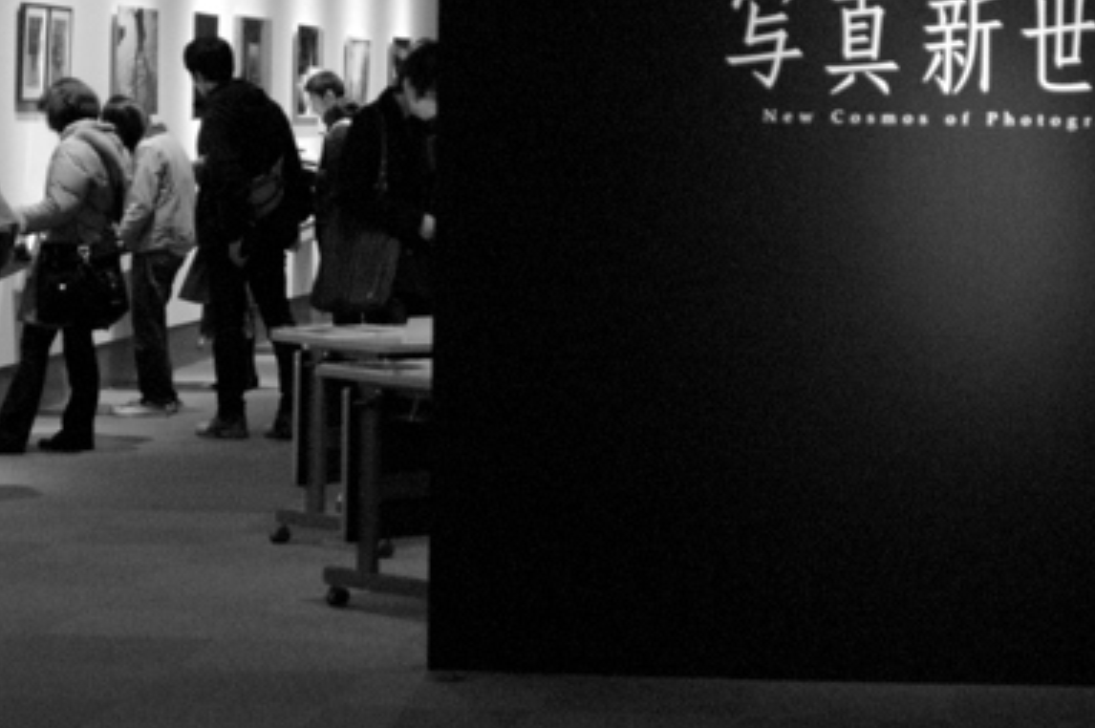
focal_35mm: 110
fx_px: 3343
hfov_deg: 18.4
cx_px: 874
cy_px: 17
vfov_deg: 12.3
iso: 800
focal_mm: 24.2
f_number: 2.8
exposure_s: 1/40
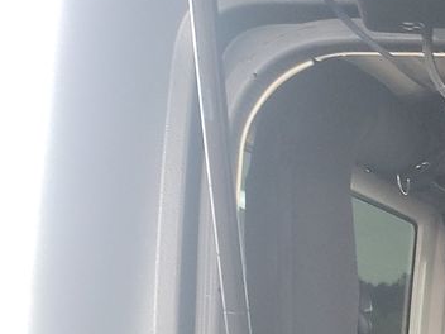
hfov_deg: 14.2
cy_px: 679
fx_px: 1401
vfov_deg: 12.0
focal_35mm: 109
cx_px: 965
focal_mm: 6.7
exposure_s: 1/59
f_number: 1.8
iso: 453
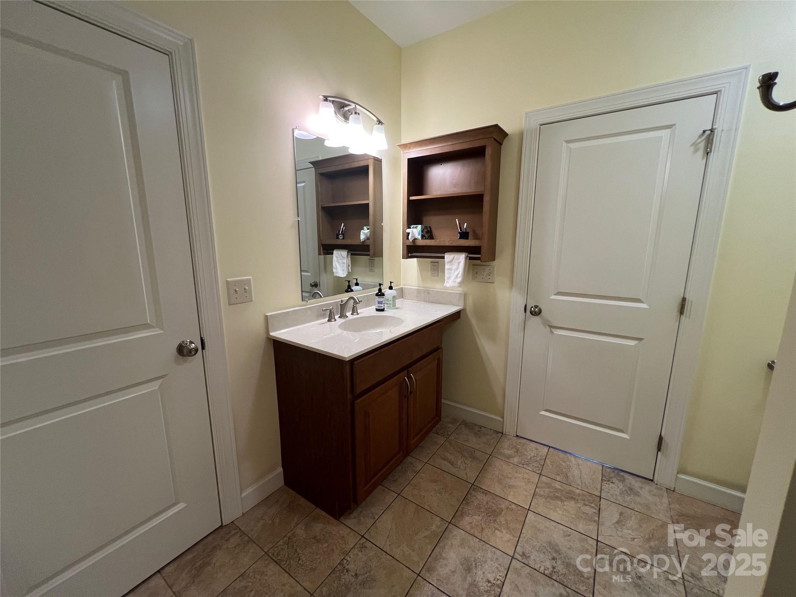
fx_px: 299
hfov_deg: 106.2
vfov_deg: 89.9
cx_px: 398
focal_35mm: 13
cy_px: 298
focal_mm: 1.57
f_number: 1.8
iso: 125
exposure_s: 1/60
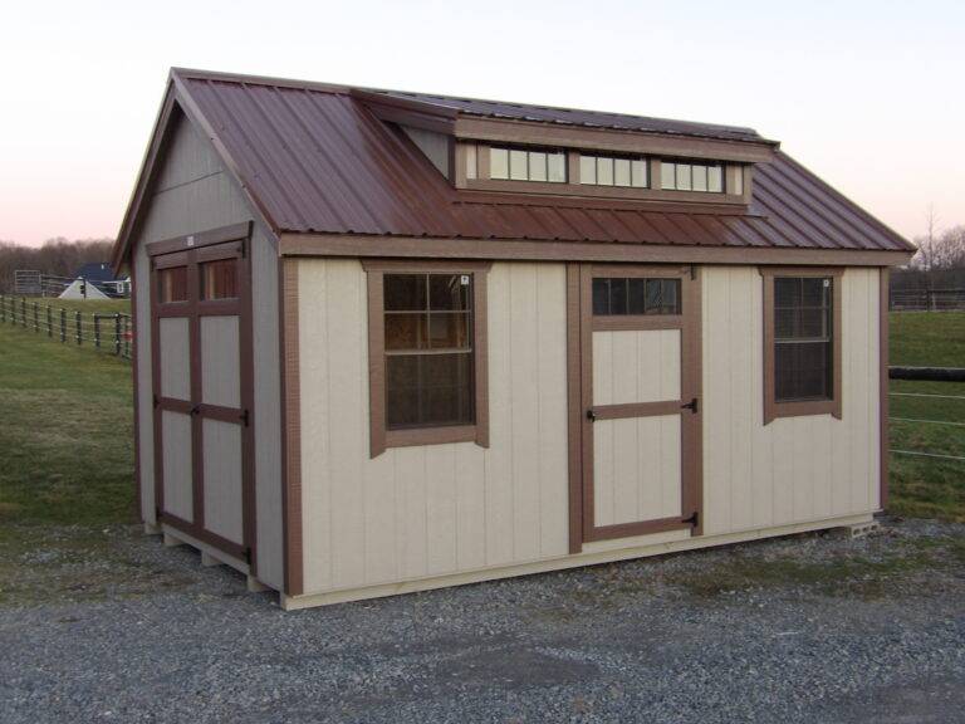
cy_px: 362
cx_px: 482
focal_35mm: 39
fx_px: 1087
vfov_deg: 36.8
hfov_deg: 47.9
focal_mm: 7
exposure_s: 1/18
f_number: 3.7
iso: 200
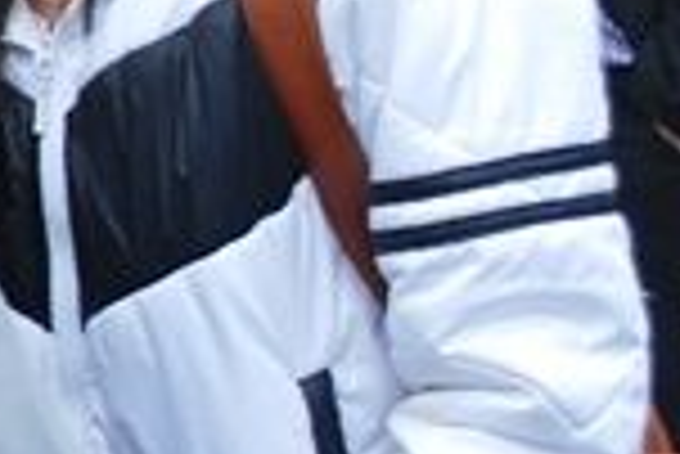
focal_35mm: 174
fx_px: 3290
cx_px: -540
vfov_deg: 7.9
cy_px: 265
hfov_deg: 11.0
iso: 400
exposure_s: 1/200
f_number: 5.6
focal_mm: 26
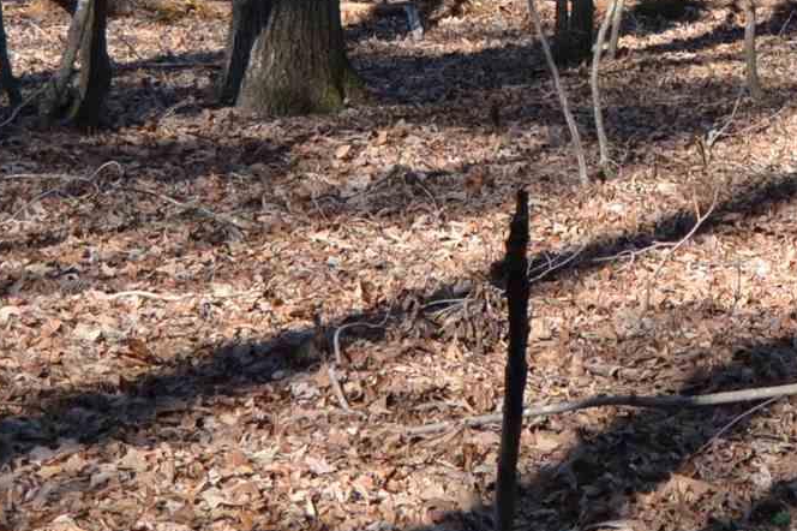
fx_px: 2766
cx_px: 828
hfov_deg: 16.0
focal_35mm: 125
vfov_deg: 10.7
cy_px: -201
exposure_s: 1/320
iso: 100
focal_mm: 18
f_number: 3.5
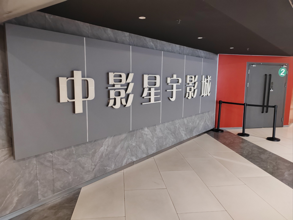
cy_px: 110
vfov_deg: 51.4
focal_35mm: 27
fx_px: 229
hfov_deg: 65.3
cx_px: 146
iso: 6400
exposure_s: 1/50
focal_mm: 6.14
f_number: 1.8
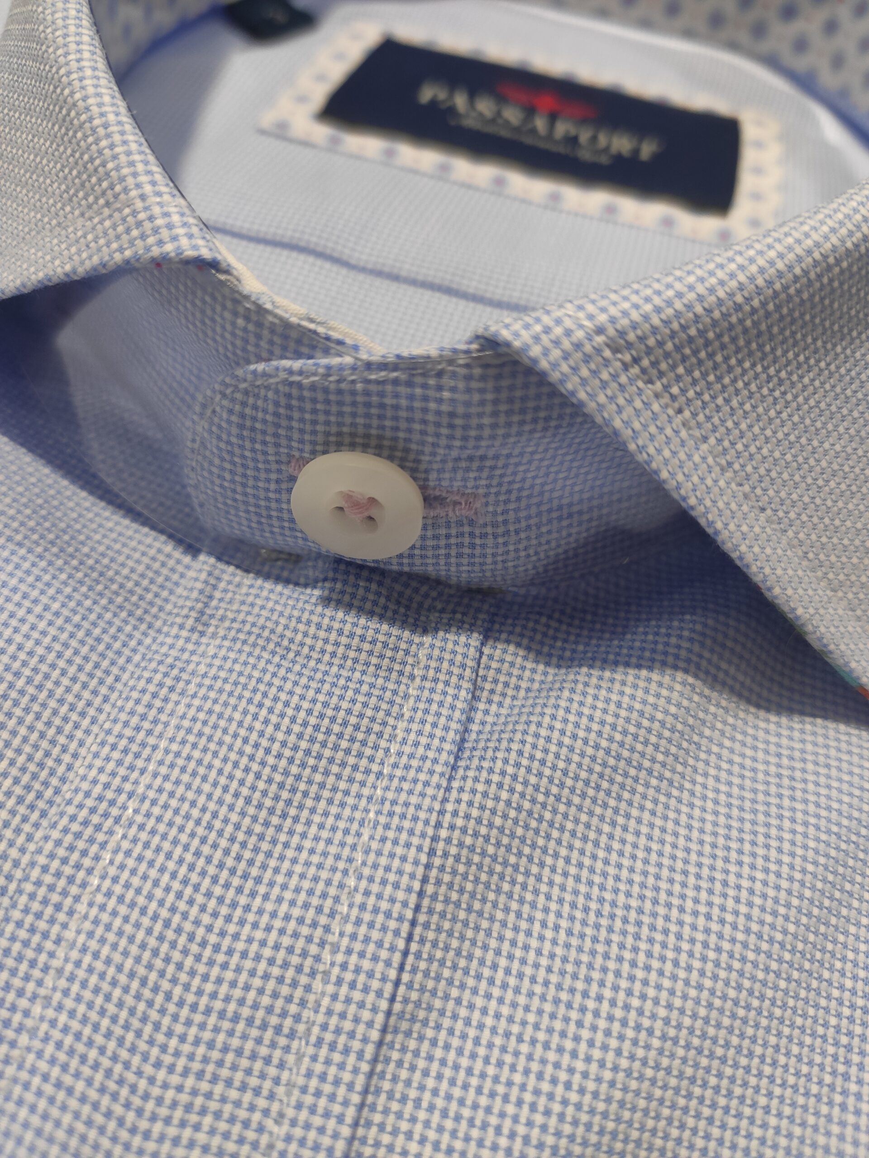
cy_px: 579
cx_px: 434
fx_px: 837
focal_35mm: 25
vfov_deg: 69.4
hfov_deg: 54.9
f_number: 1.79
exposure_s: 1/50
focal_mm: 4.74
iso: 212
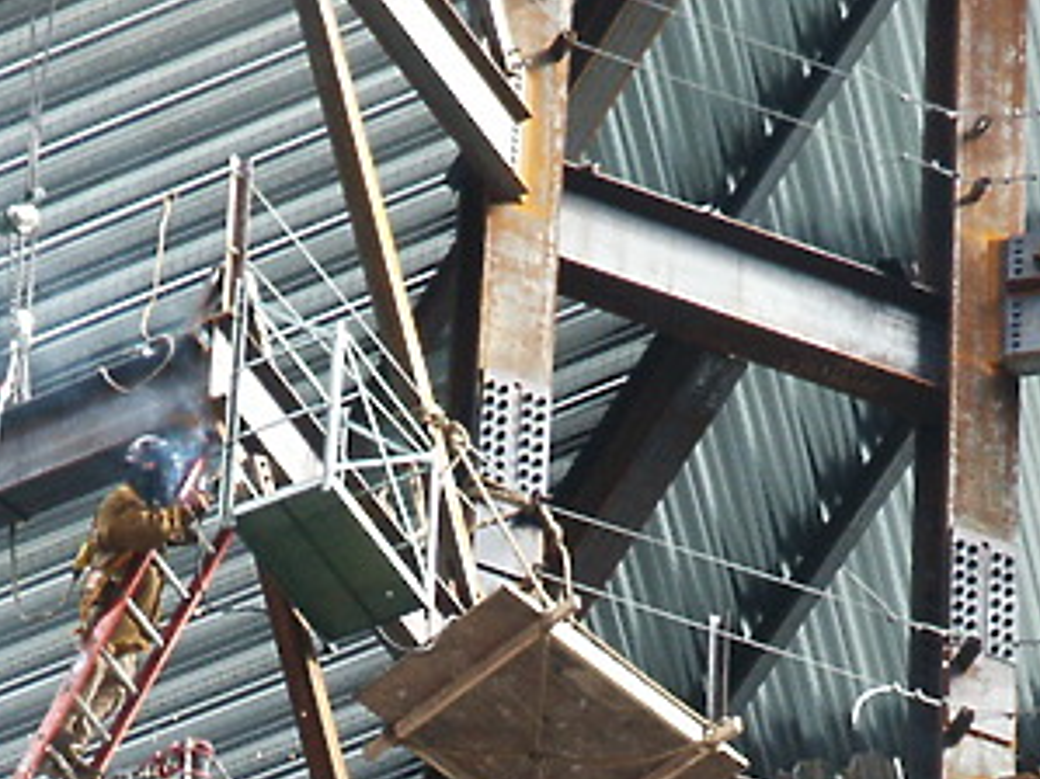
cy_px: 1052
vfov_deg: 3.5
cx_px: 449
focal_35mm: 419
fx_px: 12583
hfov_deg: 4.7
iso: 125
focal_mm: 28.22
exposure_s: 1/125
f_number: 3.6
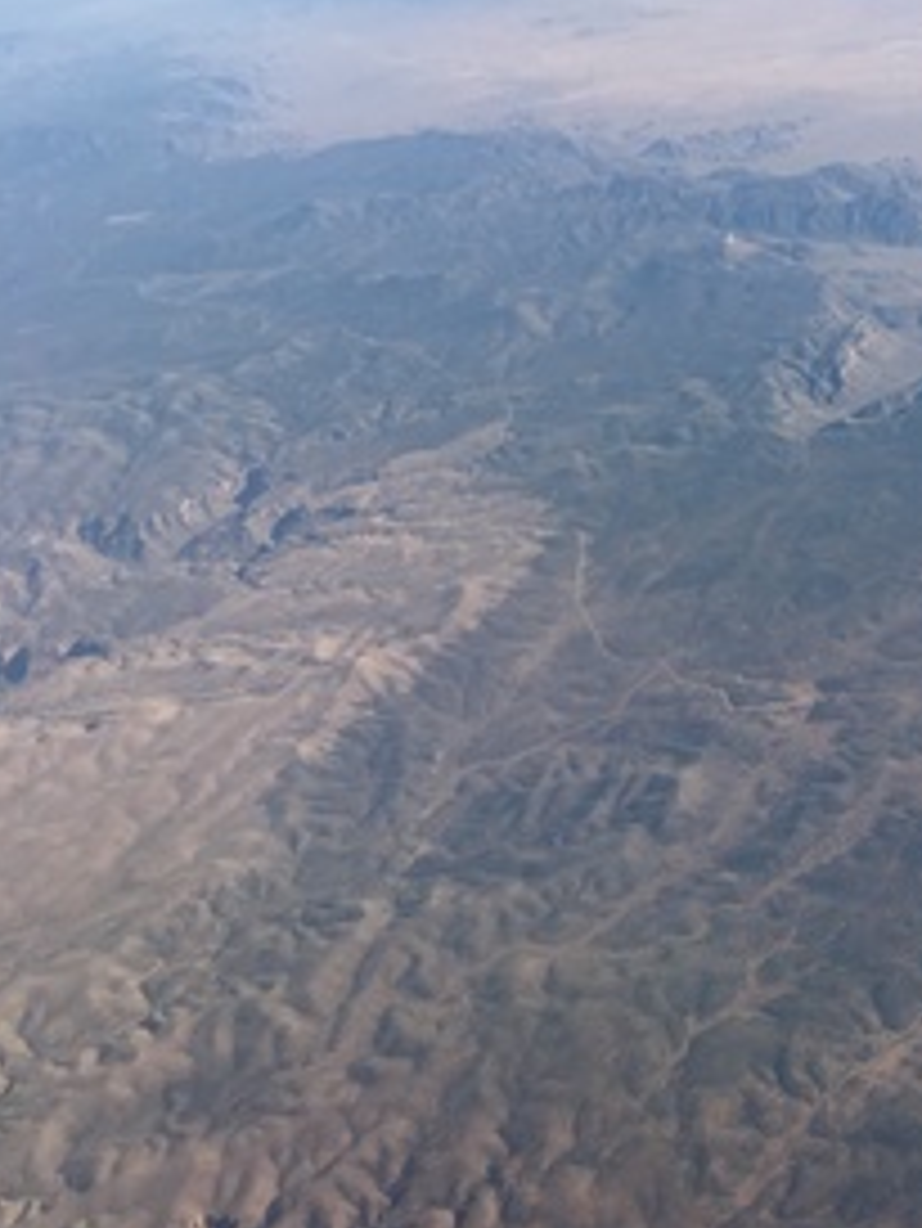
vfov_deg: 37.5
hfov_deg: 27.7
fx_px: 1810
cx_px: 792
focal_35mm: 51
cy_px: 630
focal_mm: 4.15
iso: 25
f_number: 2.2
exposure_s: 1/864
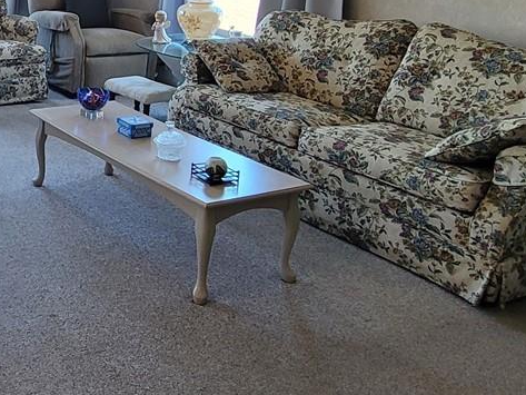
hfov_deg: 35.9
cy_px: 39
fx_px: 669
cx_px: -64
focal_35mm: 44
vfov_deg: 31.3
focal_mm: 2.2
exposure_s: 1/60
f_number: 2.2
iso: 80
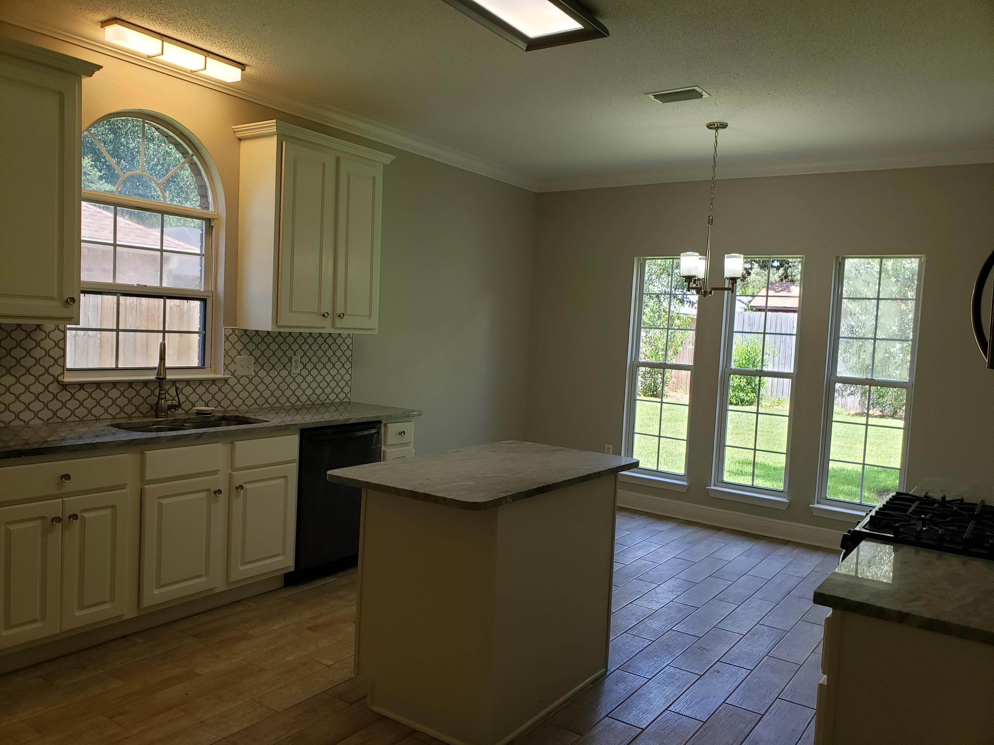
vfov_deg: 53.1
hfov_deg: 67.3
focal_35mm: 26
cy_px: 372
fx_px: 747
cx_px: 497
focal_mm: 4.3
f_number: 2.4
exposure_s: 1/120
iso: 80
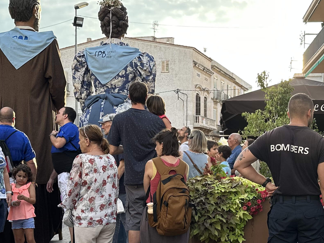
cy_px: 191
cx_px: 213
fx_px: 571
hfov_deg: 31.5
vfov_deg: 23.7
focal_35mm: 61
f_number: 1.78
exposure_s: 1/594
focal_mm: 6.86
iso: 80
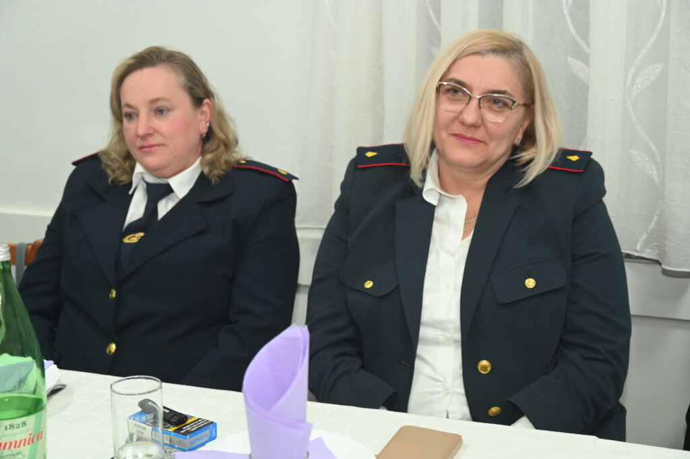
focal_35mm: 53
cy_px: 230
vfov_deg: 25.5
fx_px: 1015
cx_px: 345
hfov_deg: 37.5
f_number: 5.6
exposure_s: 1/60
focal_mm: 53
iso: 2200
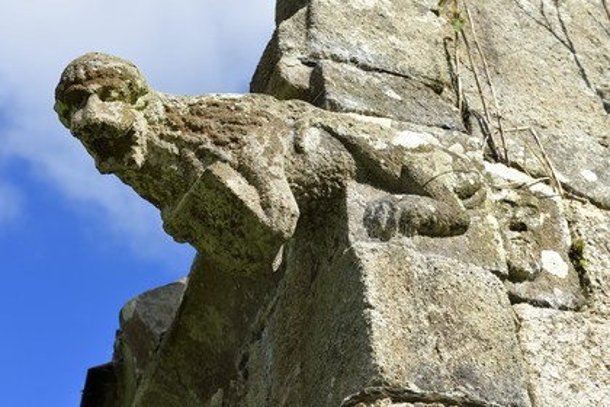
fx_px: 1186
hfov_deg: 28.8
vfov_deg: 19.5
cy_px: 204
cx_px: 305
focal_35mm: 70
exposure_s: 1/160
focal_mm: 70
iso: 200
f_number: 11
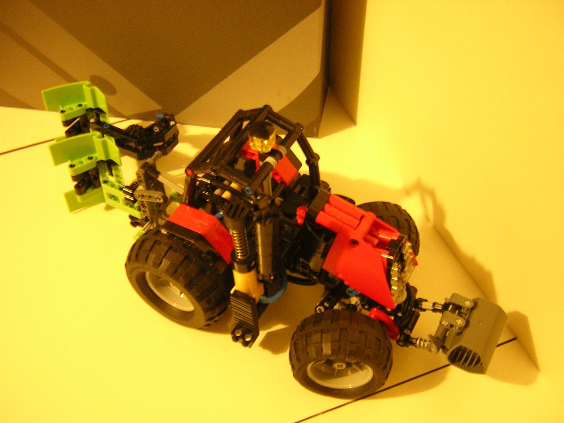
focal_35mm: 36
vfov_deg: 39.7
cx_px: 282
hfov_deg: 51.4
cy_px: 212
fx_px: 587
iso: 366
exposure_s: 1/3.1
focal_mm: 4.7
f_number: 2.6
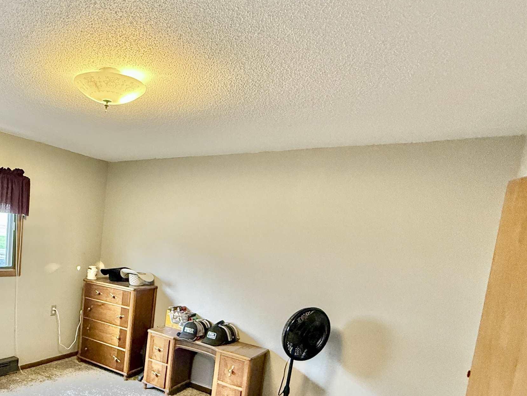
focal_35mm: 26
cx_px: 96
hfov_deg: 61.1
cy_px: 278
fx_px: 396
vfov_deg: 51.6
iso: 500
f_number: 2.2
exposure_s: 1/60
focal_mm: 2.22
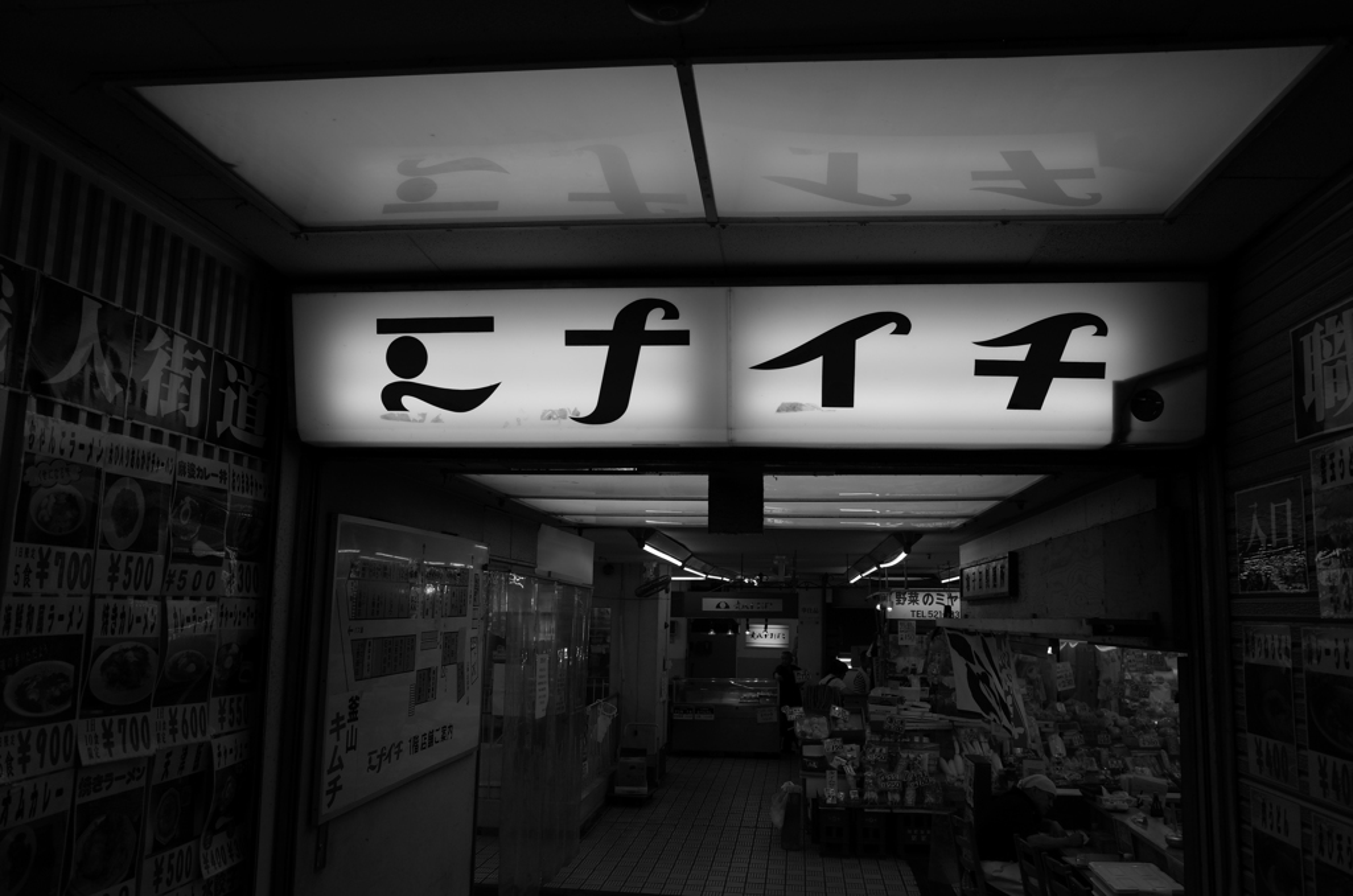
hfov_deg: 65.6
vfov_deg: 46.2
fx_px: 1050
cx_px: 676
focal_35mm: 28
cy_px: 448
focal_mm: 18.3
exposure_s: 1/180
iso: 100
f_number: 4
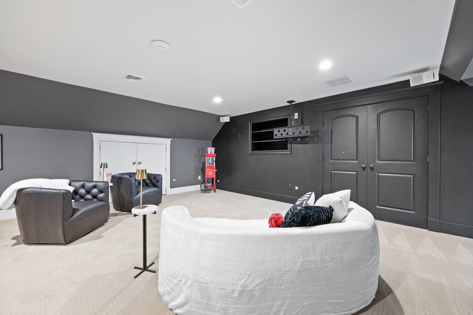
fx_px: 184
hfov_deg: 104.2
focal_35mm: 14
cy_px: 158
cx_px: 236
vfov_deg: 81.2
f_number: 9
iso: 200
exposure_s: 5
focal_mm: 14
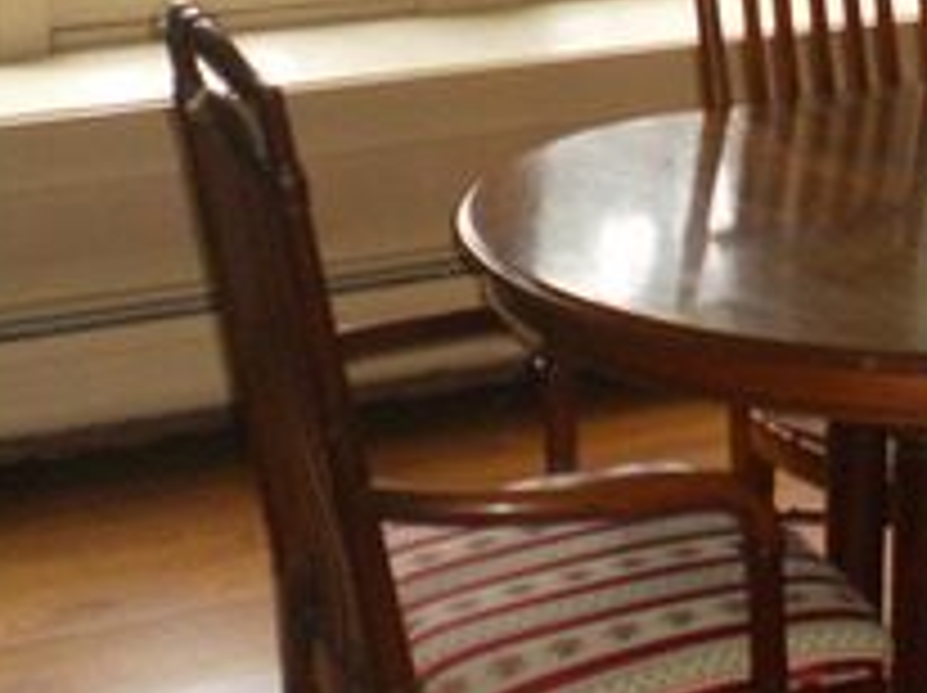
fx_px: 2996
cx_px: 918
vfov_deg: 12.7
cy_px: -225
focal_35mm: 112
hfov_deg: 17.2
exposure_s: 1/30
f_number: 3.1
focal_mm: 6.3
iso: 250
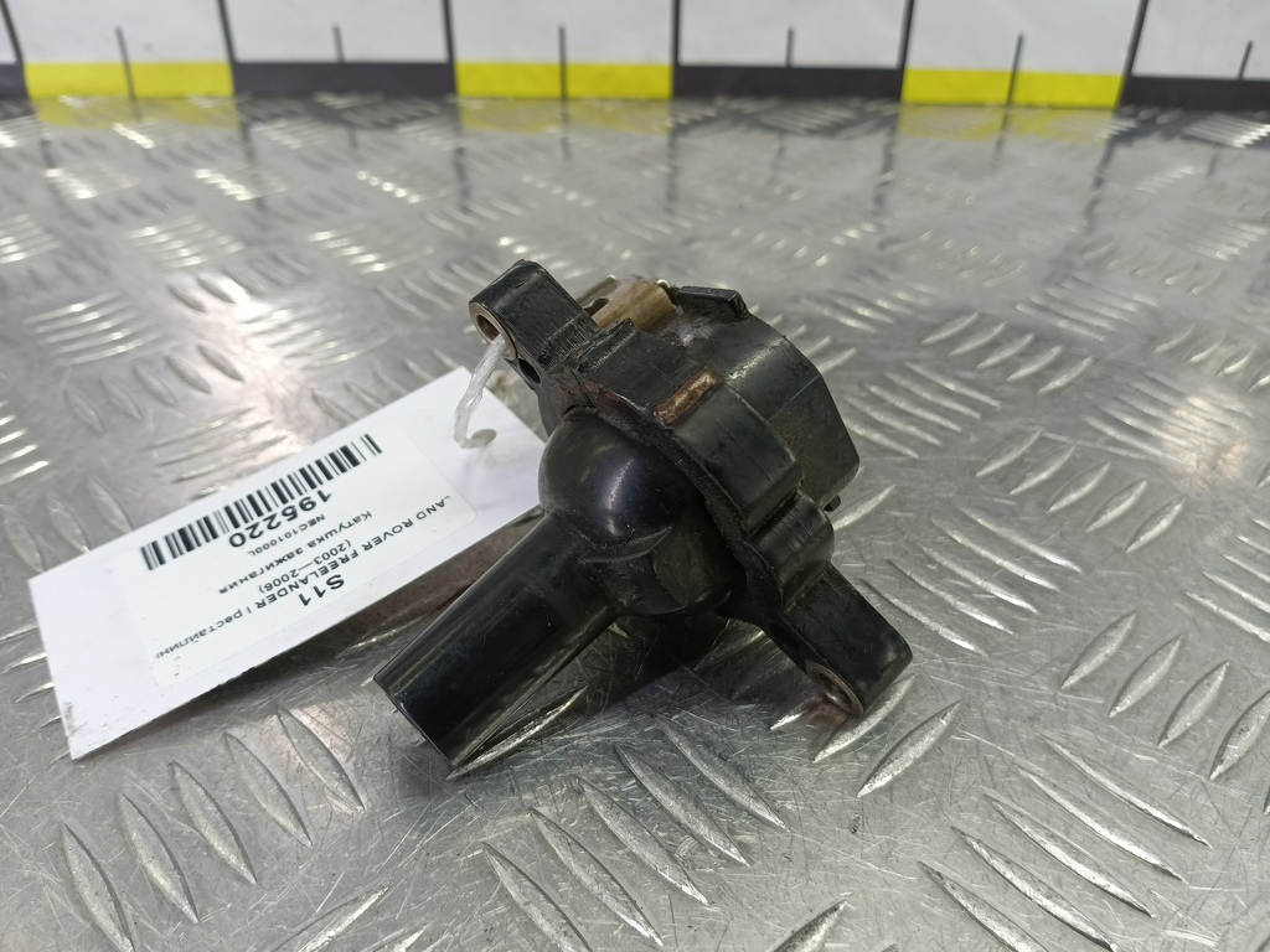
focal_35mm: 23
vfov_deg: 58.9
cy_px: 476
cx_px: 635
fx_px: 844
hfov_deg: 73.9
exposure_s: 1/50
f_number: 1.6
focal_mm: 4.11
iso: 133
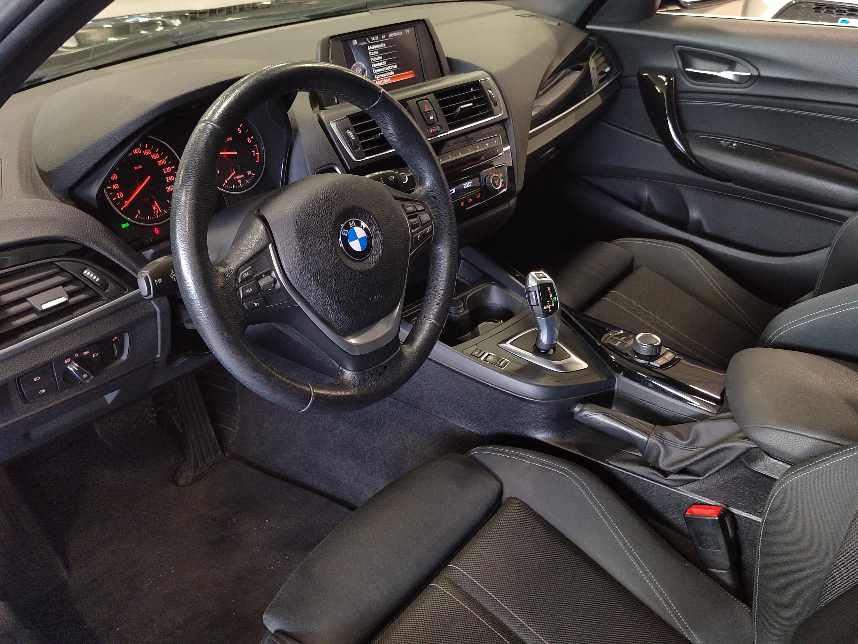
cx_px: 429
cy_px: 322
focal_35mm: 30
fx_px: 744
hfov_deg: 60.0
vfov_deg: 46.8
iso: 2094
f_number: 1.9
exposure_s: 1/60
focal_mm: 5.52
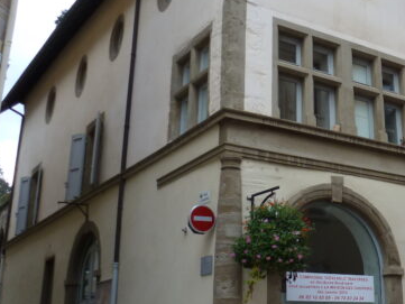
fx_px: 597
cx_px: 333
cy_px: 128
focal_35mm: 51
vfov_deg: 28.5
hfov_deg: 36.0
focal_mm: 4.3
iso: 100
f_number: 3.3
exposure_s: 1/100
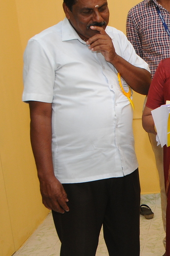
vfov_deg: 26.7
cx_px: 312
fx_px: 539
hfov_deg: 15.3
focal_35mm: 76
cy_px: 123
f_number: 6.3
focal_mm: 20
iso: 400
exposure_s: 1/125
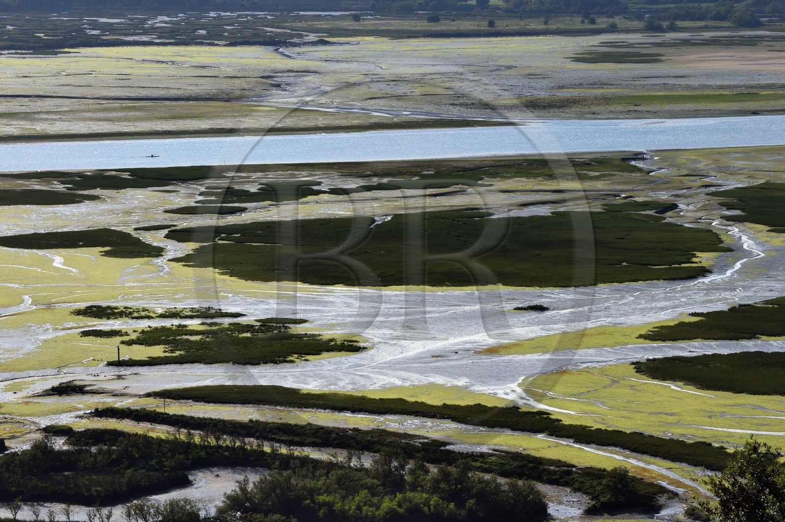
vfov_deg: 9.1
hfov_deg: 13.7
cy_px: 261
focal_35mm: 150
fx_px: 3268
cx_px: 392
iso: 400
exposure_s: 1/320
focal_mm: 150
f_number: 20
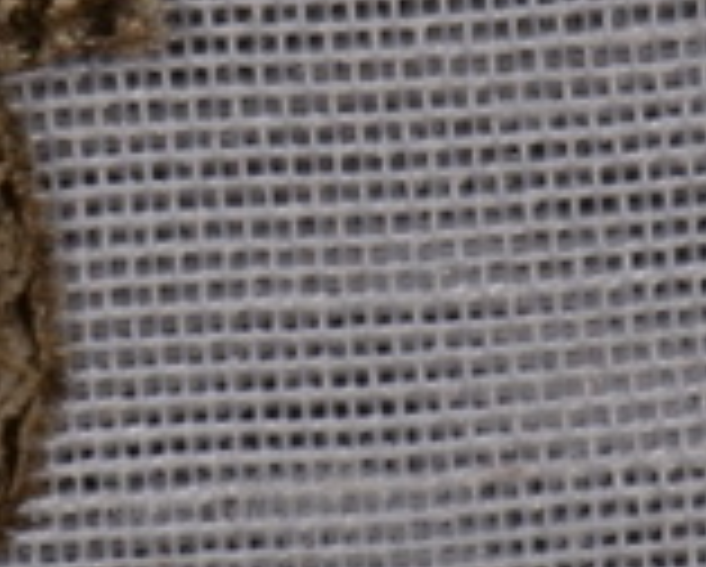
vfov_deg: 2.6
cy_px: -198
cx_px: -207
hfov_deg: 3.2
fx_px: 12602
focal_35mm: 602
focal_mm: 85
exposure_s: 1/60
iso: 100
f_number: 32
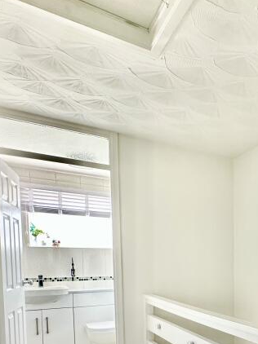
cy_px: 282
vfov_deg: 50.3
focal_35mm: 34
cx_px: 309
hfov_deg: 33.9
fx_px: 338
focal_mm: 2.22
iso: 200
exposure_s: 1/99
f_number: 2.2
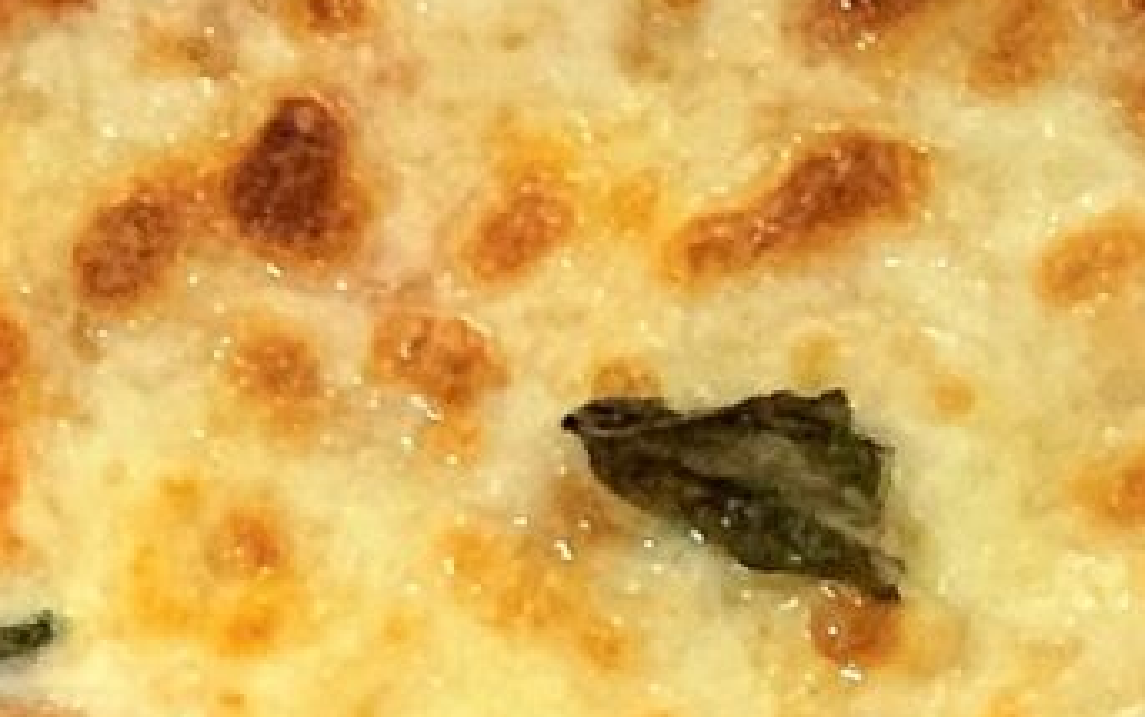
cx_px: 2270
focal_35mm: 411
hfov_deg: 5.0
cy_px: 1547
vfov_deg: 3.2
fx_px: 12836
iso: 250
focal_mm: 6
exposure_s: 1/50
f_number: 2.4
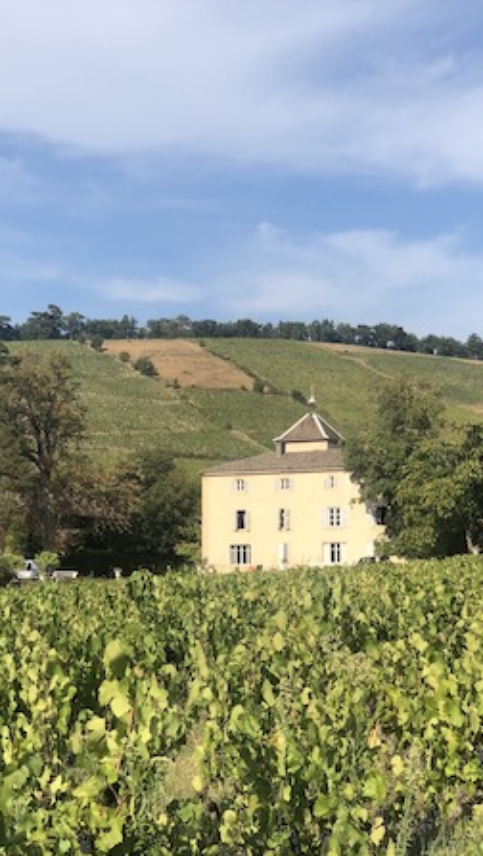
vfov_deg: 27.9
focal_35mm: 76
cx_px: 188
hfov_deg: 15.9
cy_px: 429
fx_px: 1727
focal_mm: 6
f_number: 2.4
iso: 16
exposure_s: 1/1185
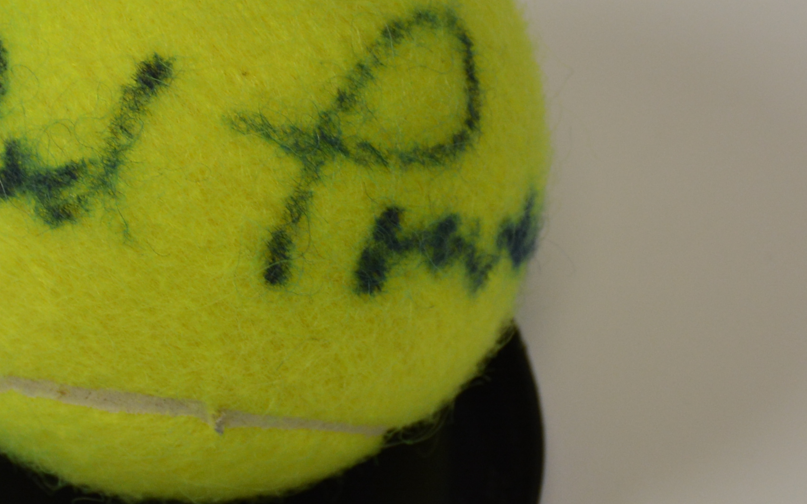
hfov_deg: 8.6
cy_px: 147
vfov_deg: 5.4
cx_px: 221
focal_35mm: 243
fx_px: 5341
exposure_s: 1/60
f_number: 6.3
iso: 400
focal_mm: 45
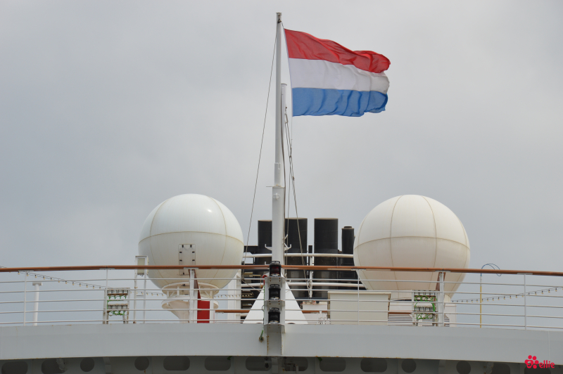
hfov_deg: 13.1
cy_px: 187
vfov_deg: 8.7
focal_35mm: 158
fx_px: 2461
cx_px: 282
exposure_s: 1/320
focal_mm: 105
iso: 100
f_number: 9
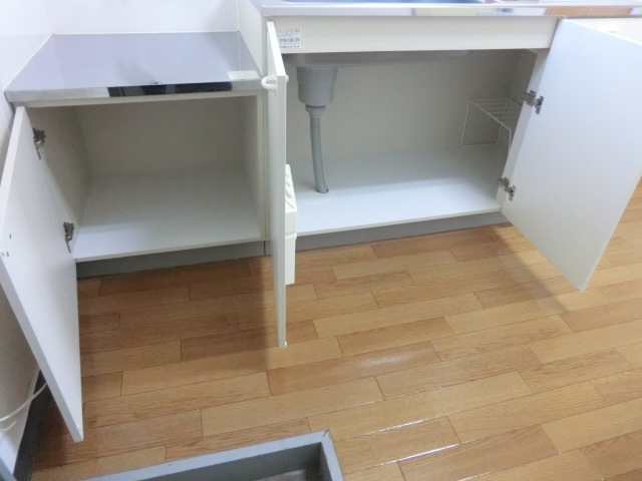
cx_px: 321
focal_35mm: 24
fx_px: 445
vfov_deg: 56.8
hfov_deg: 71.6
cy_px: 240
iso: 800
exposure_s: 1/40
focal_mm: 4.3
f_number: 3.2
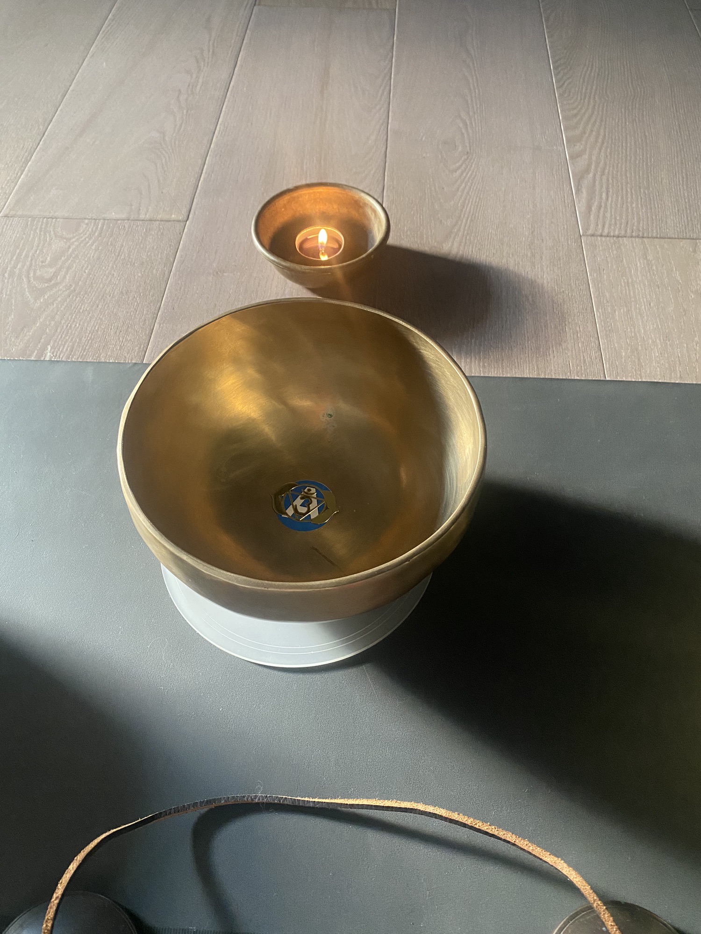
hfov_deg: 53.1
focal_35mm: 26
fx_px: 702
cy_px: 467
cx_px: 350
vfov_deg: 67.3
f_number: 1.8
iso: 500
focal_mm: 4.25
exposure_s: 1/53
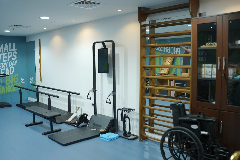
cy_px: 80
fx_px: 233
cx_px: 120
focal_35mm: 35
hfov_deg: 54.4
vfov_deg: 37.9
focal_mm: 35
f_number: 2
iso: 250
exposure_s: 1/100
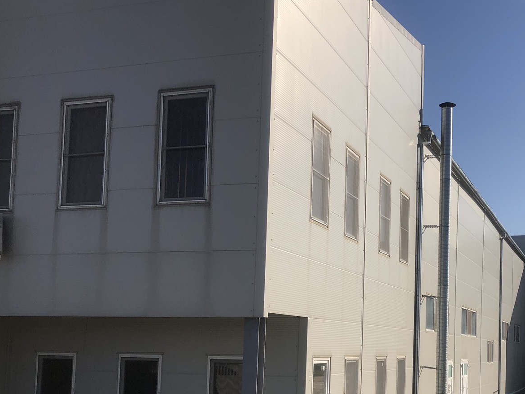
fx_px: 743
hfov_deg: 38.4
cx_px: 356
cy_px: 297
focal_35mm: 49
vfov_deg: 29.2
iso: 20
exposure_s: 1/3003
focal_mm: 3.99
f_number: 1.8
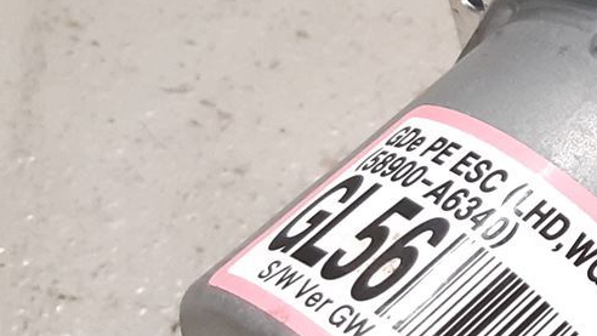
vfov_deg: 10.3
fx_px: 1868
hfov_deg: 16.7
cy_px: 110
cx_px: 857
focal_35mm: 118
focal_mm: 3.93
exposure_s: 1/50
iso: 200
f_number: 1.7
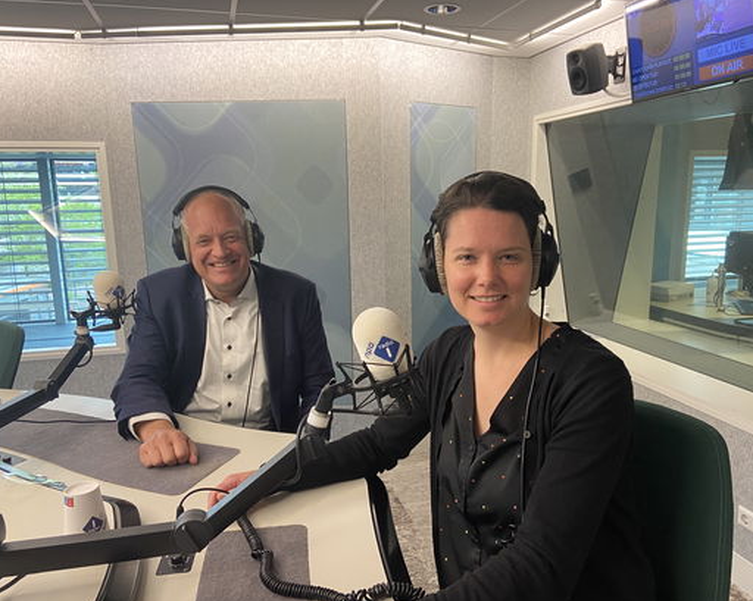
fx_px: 624
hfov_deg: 62.2
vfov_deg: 51.5
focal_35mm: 28
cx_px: 403
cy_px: 309
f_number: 1.8
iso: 125
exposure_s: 1/50
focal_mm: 4.25
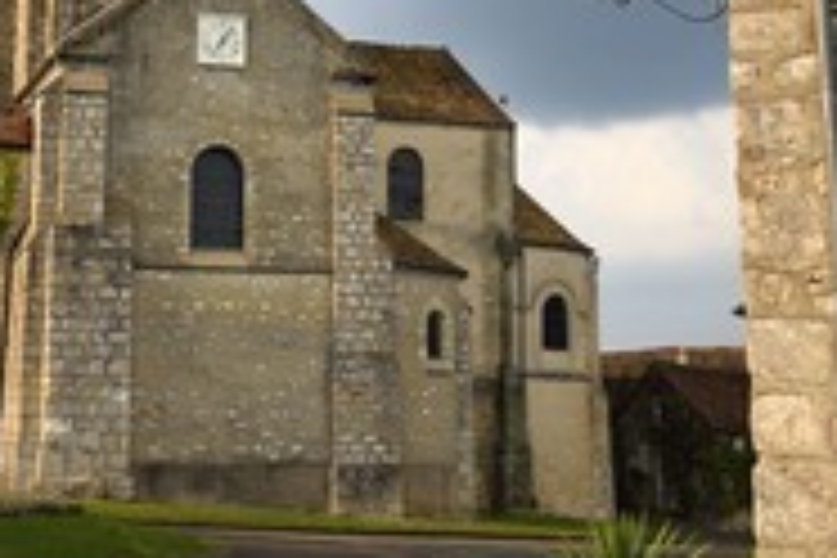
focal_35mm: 70
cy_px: 40
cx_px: 333
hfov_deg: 28.8
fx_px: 1627
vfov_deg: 19.1
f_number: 9
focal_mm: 31
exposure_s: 1/250
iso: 200
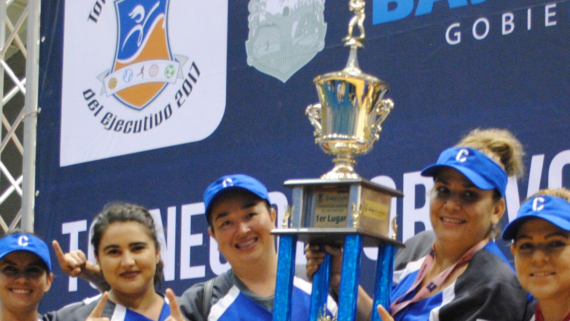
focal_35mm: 83
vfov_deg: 13.8
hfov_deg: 25.4
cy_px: 453
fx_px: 1255
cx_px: 400
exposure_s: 1/10
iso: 800
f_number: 3.8
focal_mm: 20
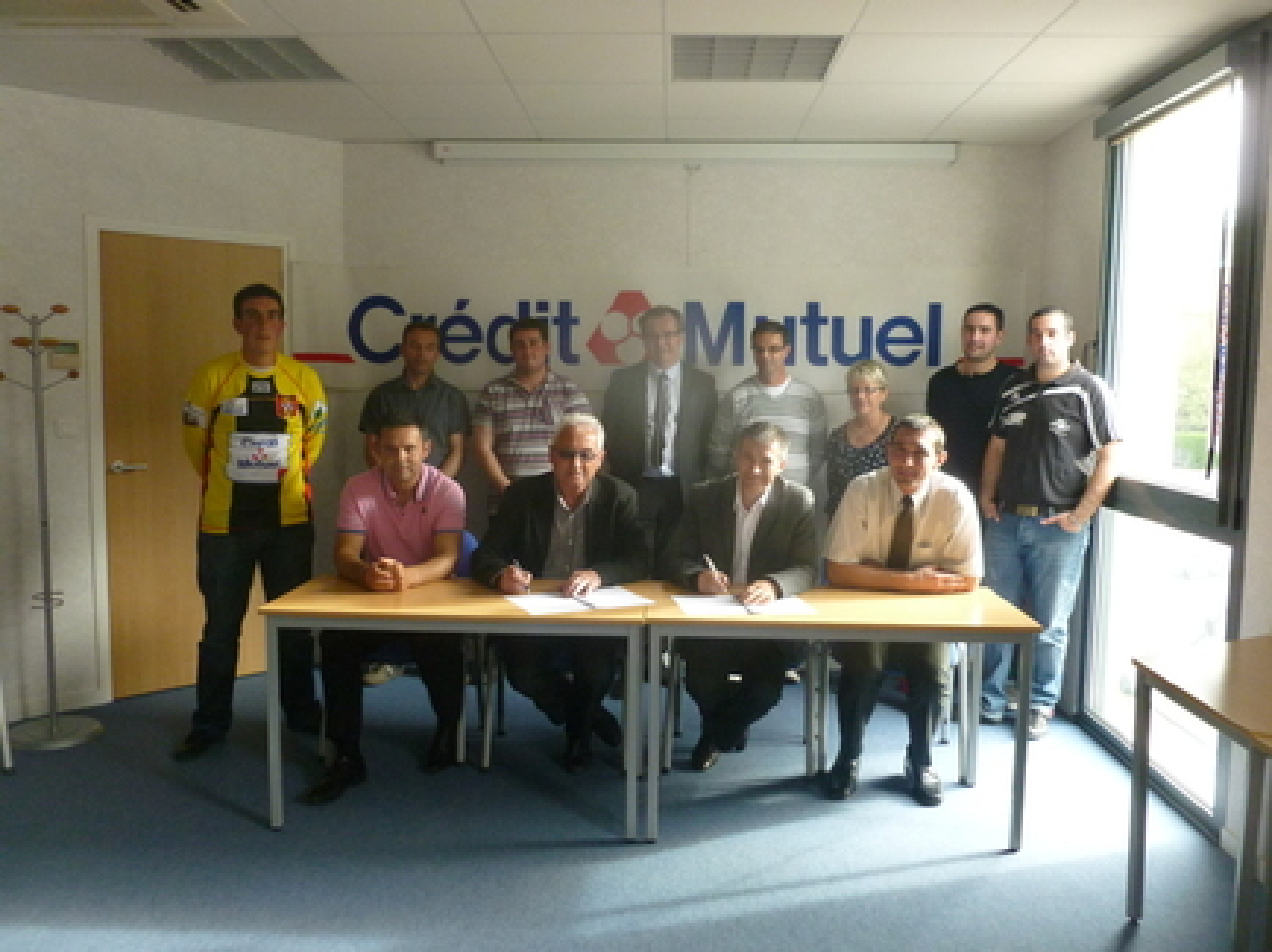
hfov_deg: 63.5
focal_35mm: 28
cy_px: 476
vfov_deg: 49.7
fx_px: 1028
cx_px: 636
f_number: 3.3
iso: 400
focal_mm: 5
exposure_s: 1/50
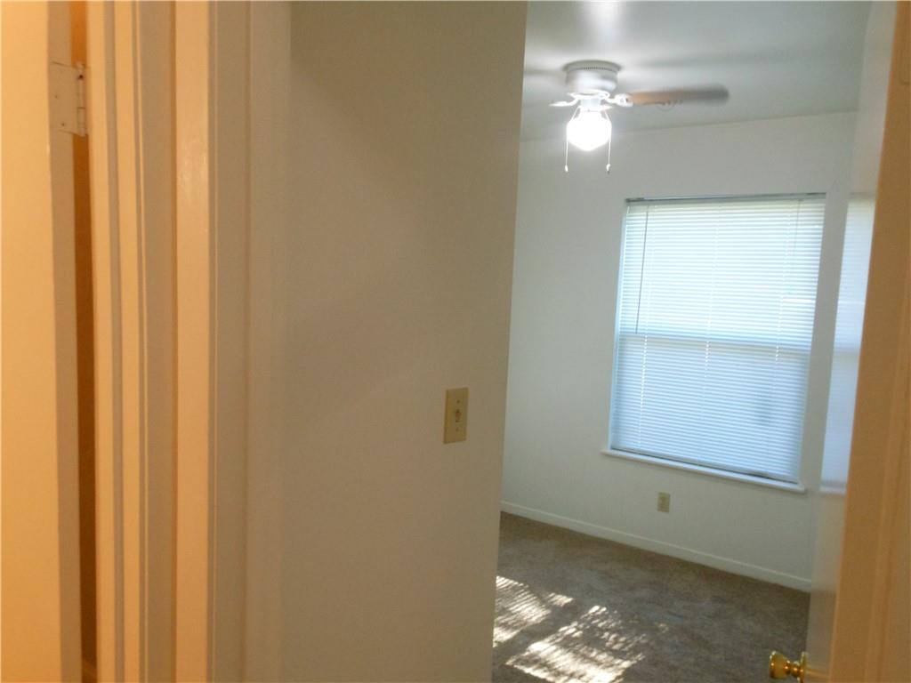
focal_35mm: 29
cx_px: 456
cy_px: 342
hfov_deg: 61.7
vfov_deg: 48.2
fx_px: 763
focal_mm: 5.2
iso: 400
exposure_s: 1/40
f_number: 3.3
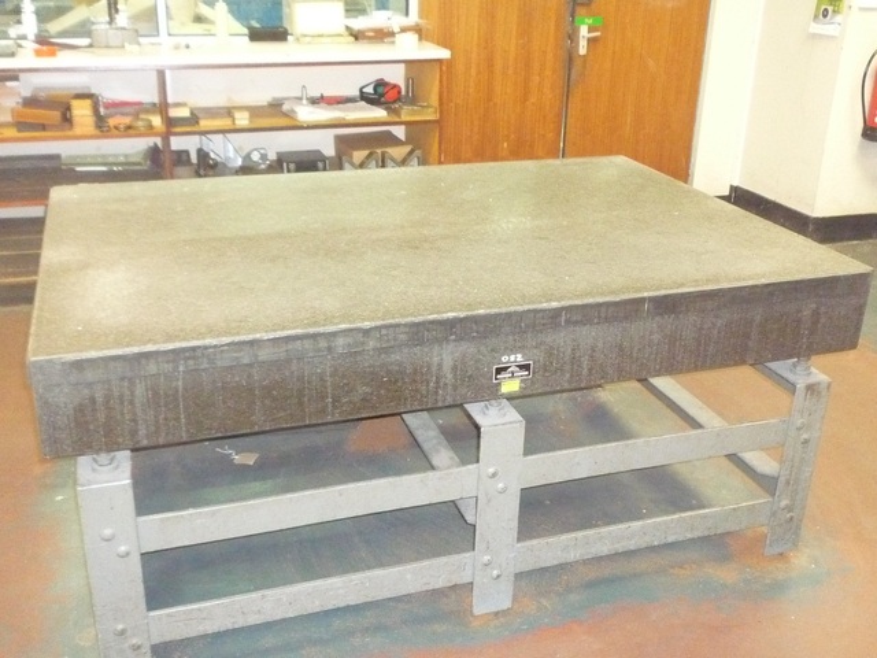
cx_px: 438
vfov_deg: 38.7
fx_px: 937
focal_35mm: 37
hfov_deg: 50.1
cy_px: 329
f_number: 2.8
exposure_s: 1/30
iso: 1000
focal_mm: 4.5
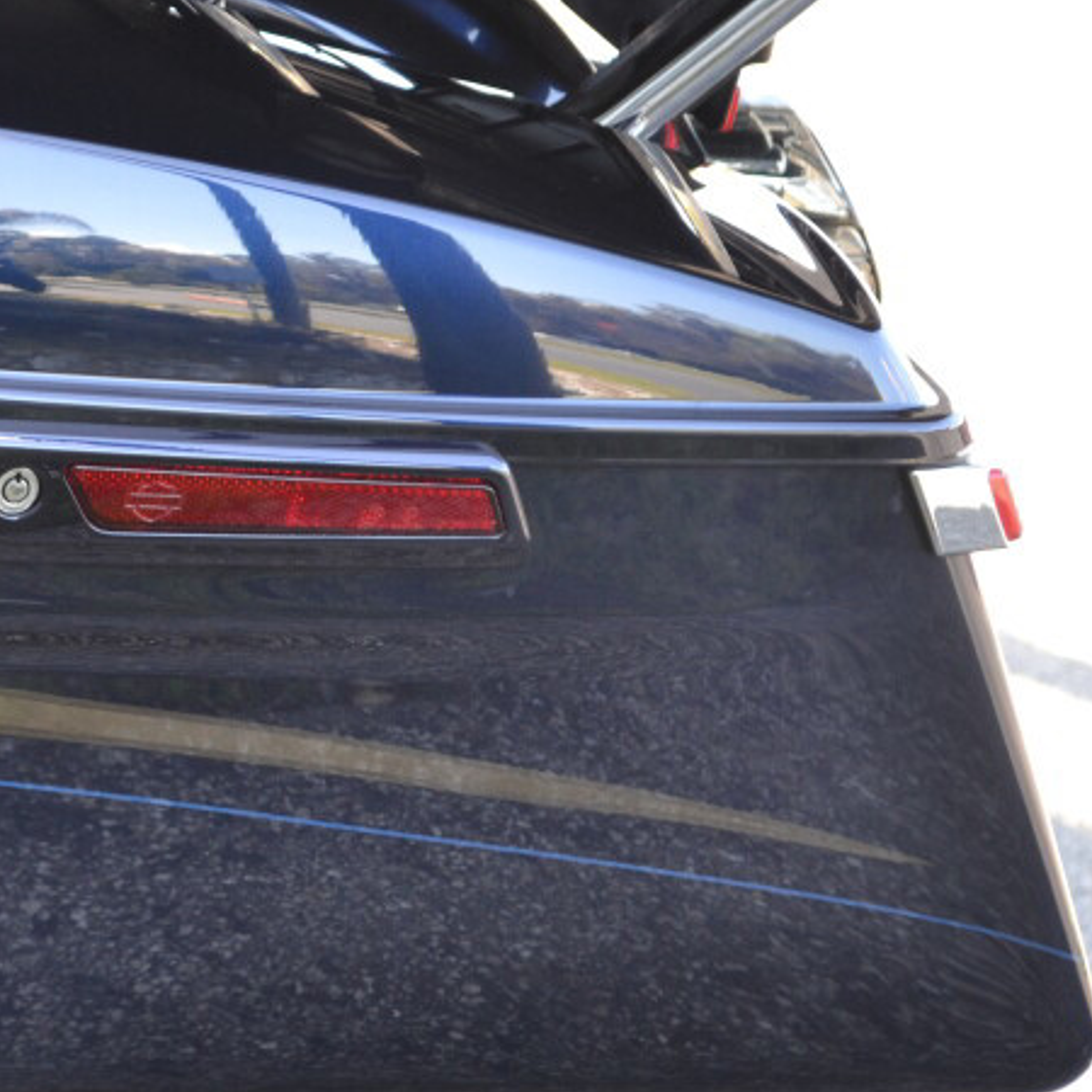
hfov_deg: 10.1
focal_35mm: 170
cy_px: 614
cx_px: -160
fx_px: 6067
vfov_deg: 10.3
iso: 400
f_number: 5.6
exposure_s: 1/100
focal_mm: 50
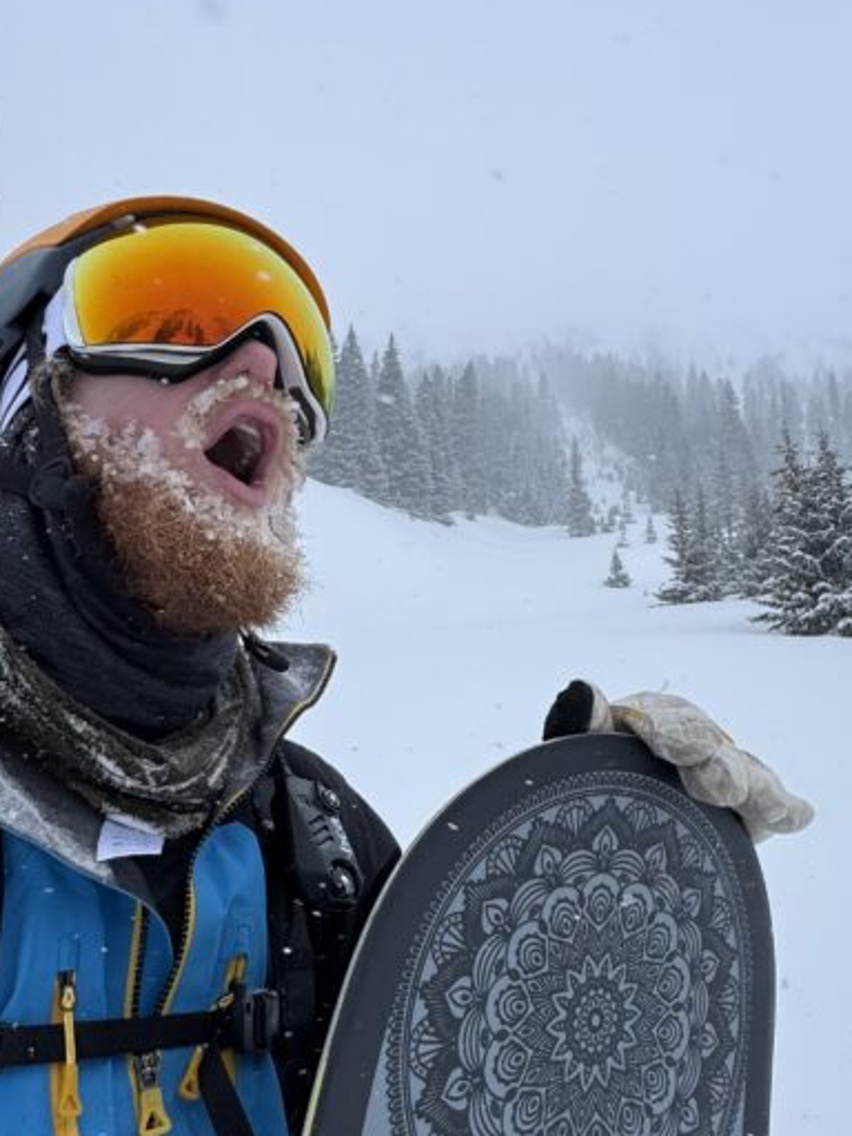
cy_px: 541
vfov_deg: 63.4
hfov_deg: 49.7
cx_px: 448
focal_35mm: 28
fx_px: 919
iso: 50
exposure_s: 1/1748
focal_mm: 2.22
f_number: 2.2
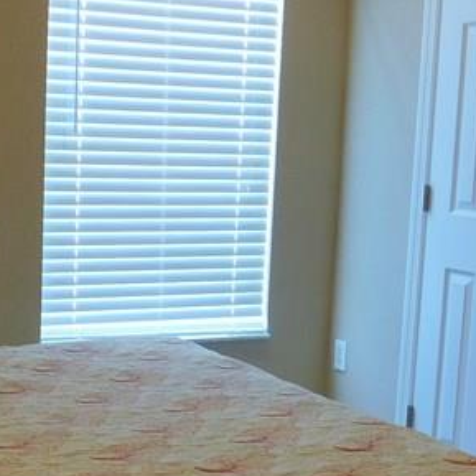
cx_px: 142
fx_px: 1120
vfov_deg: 23.9
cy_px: 313
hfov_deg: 23.8
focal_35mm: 72
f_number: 3
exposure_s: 1/30
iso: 160
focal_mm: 4
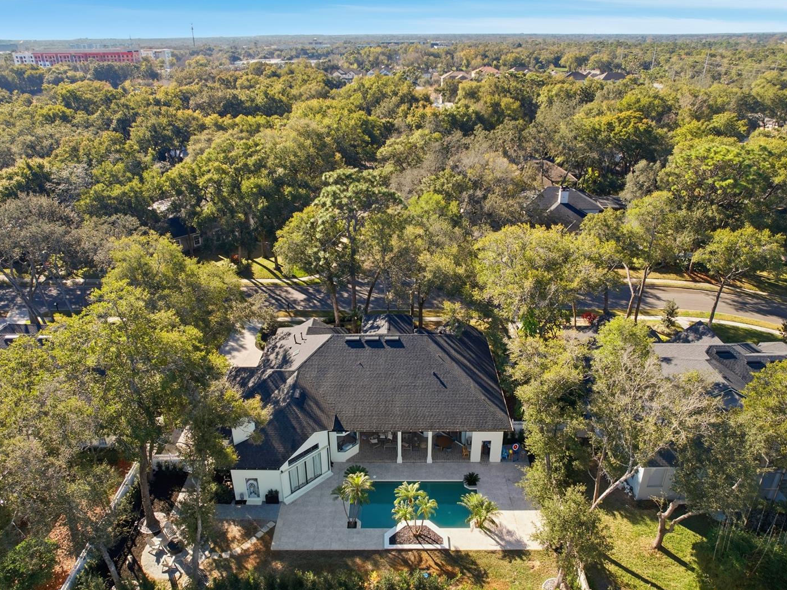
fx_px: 546
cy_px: 294
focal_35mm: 24
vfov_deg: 56.8
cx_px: 390
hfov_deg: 71.6
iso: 100
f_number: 2.8
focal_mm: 8.4
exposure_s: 1/125
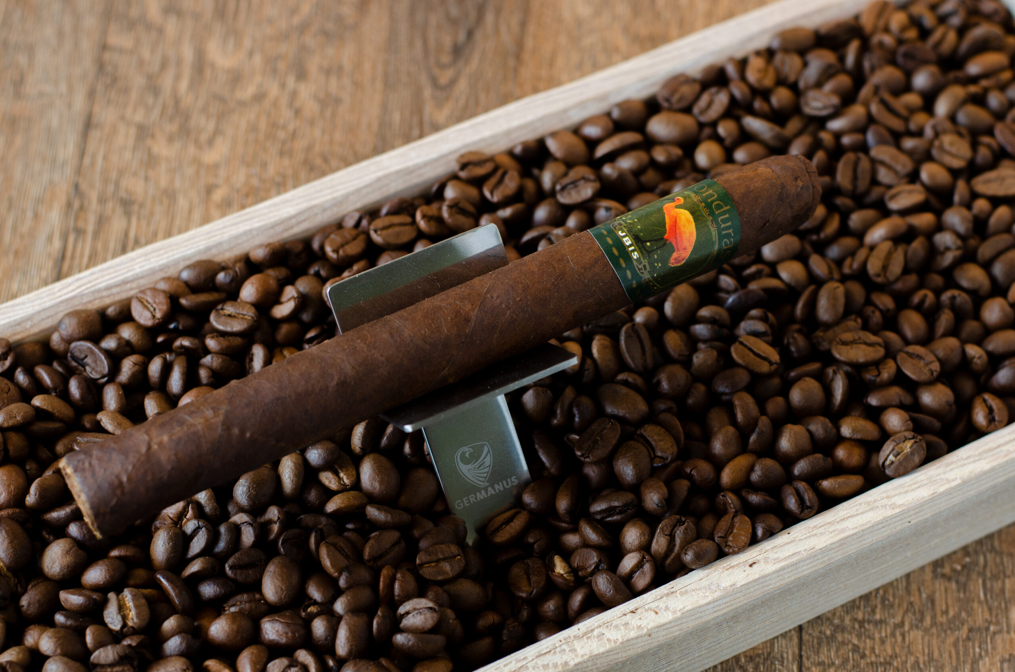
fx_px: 2110
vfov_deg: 18.1
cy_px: 336
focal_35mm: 75
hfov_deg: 27.0
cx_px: 508
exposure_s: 1/50
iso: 400
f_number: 4.5
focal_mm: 50
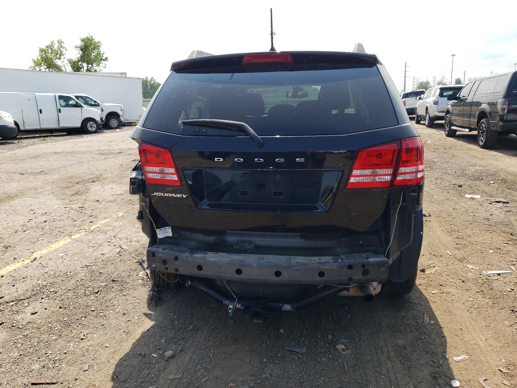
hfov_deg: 67.3
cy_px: 194
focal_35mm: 26
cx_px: 258
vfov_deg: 53.1
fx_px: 388
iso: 50
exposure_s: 1/2000
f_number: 1.5
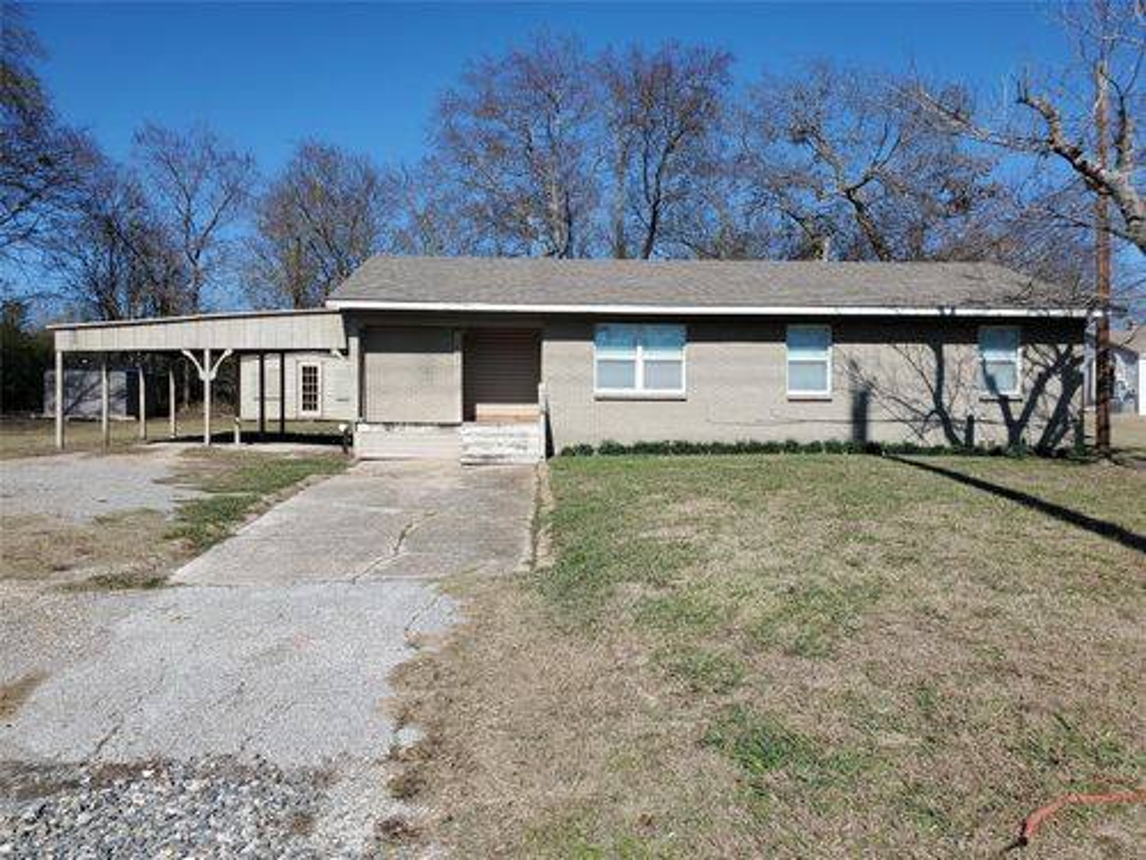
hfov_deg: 67.3
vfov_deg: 53.1
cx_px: 573
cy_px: 430
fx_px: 861
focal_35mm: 26
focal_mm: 4.3
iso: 50
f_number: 2.4
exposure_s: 1/1818
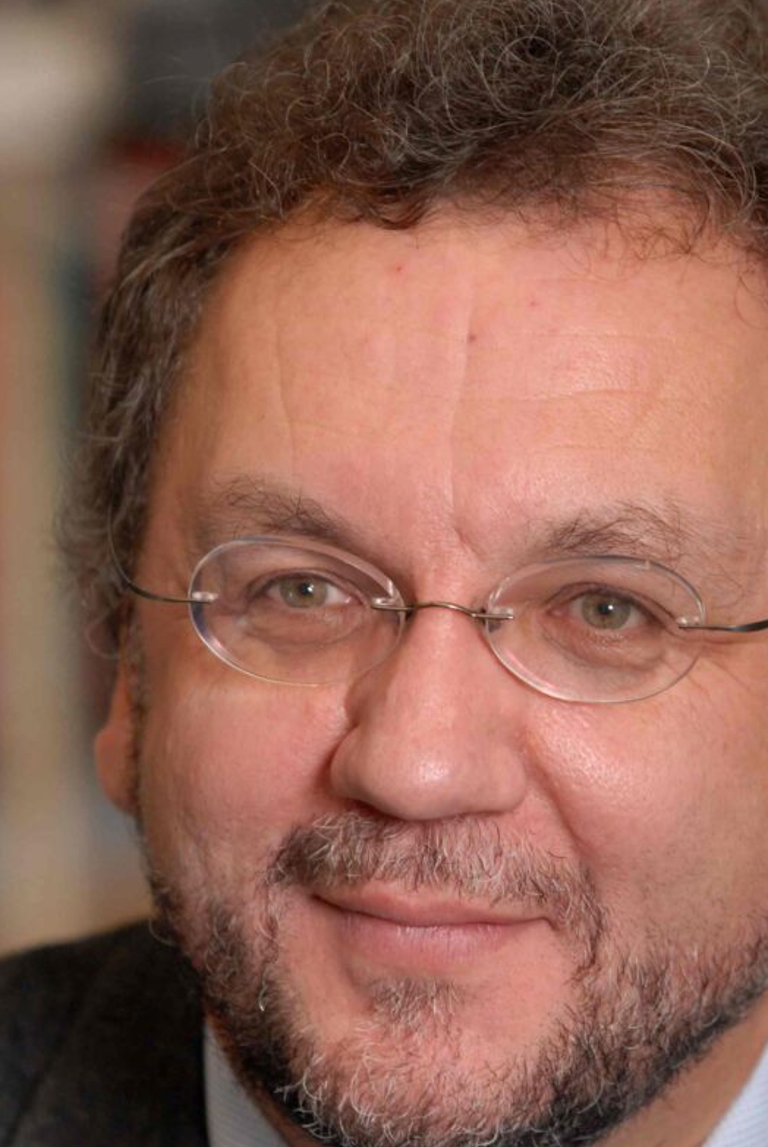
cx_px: 490
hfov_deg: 4.0
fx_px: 10874
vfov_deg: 6.0
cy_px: 667
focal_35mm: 341
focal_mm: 155
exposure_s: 1/250
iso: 400
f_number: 4
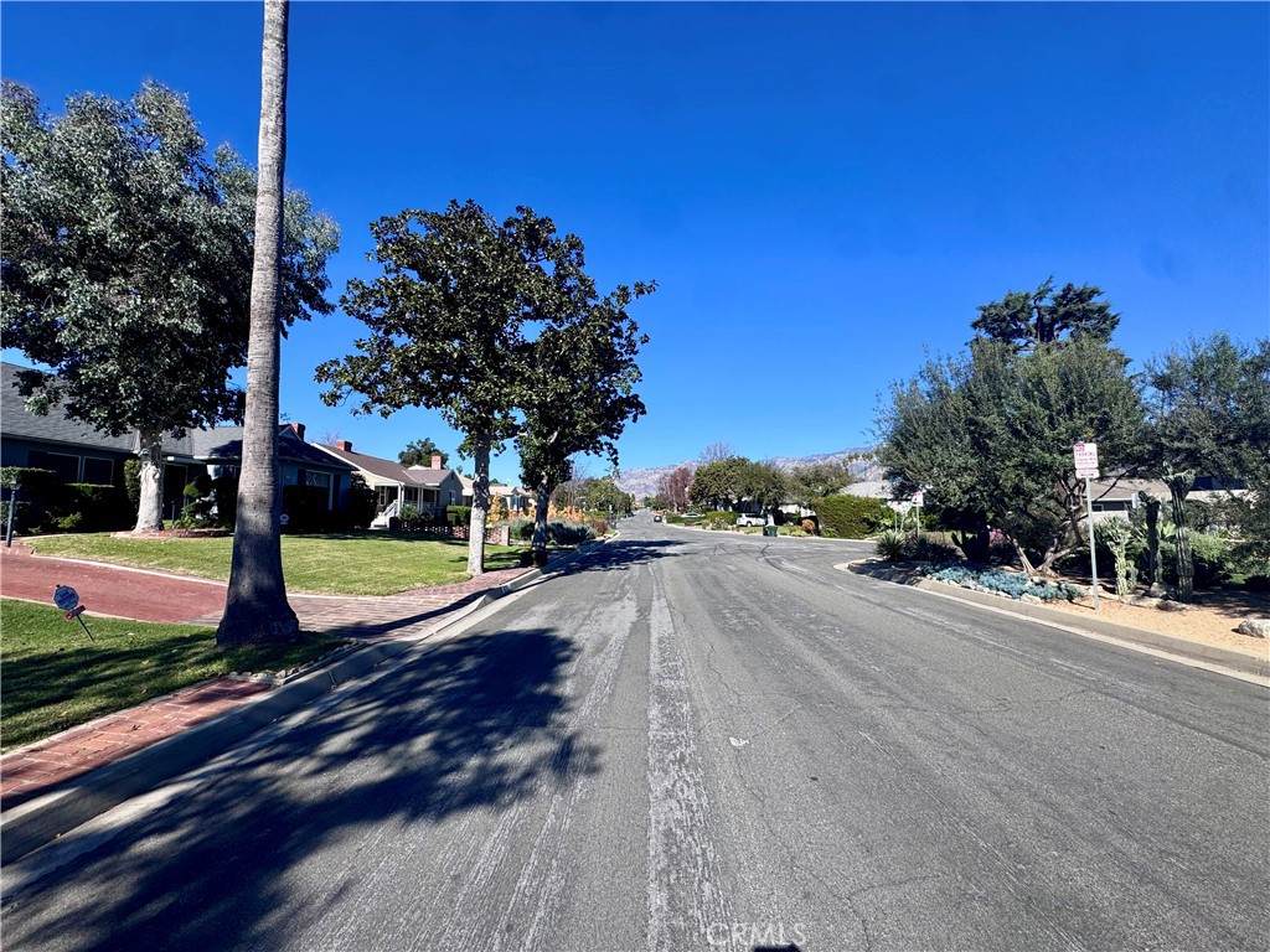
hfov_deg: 102.1
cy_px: 476
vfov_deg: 85.7
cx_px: 635
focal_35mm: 14
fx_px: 514
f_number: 2.2
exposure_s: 1/1672
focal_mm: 2.22
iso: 40
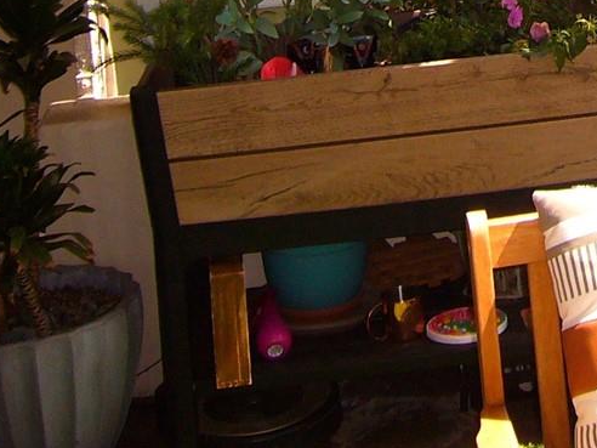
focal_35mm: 91
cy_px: -259
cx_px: 664
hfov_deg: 20.5
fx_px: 1569
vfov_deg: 14.9
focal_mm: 4.6
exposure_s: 1/320
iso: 80
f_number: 2.8
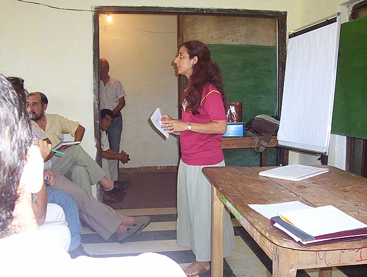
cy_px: 138
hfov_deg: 43.8
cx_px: 184
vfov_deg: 33.7
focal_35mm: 43
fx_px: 457
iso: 140
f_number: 2.73
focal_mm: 5.77
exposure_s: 1/60
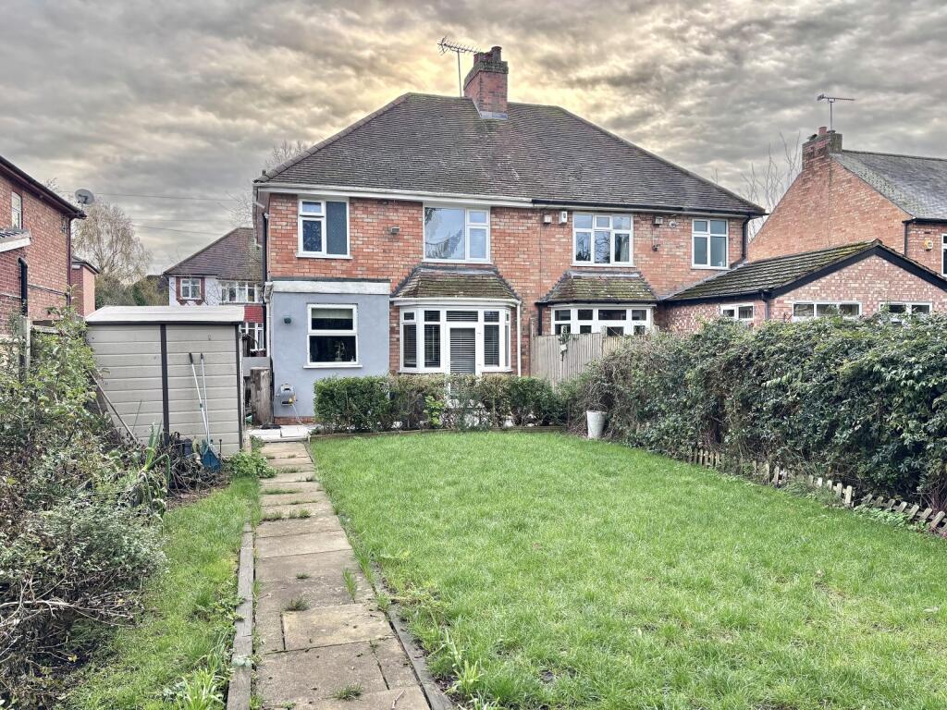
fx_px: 711
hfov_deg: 67.3
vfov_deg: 53.1
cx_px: 474
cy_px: 355
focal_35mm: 26
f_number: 1.6
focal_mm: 5.96
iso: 50
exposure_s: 1/300
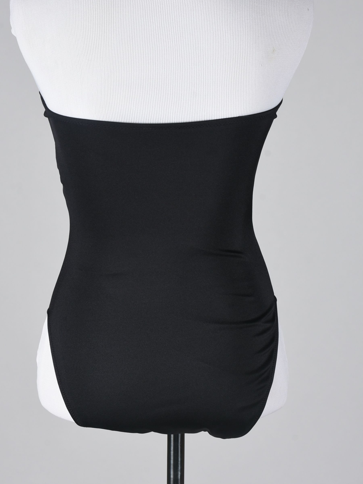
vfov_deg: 19.4
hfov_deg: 14.6
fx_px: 1412
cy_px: 194
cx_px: 166
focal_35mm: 101
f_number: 13
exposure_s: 1/125
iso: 200
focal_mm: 56
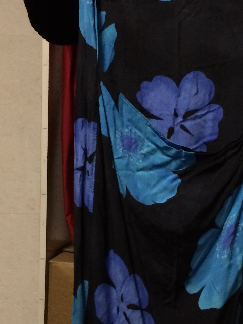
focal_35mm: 70
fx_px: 655
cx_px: 156
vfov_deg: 27.8
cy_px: 173
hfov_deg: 21.0
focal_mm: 4.15
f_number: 2.2
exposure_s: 1/20
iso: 320
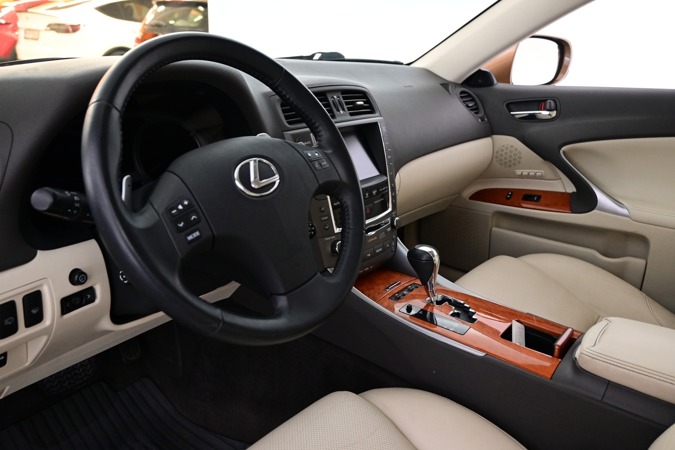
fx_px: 562
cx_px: 338
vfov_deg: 43.6
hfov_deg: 61.9
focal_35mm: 30
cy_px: 225
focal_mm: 20
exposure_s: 1/30
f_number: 3.8
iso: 1800
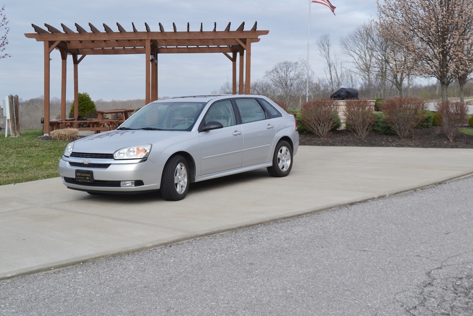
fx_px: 572
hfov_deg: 45.0
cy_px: 158
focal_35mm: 44
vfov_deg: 30.9
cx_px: 236
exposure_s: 1/200
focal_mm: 29
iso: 100
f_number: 7.1
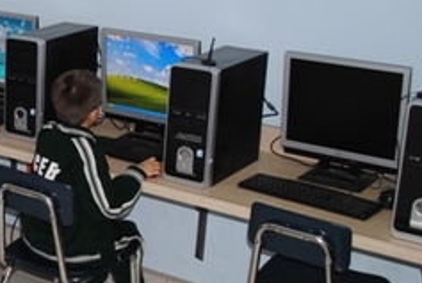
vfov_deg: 18.8
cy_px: 138
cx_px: -69
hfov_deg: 25.2
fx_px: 857
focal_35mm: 73
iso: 200
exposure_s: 1/60
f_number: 3.5
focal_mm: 18
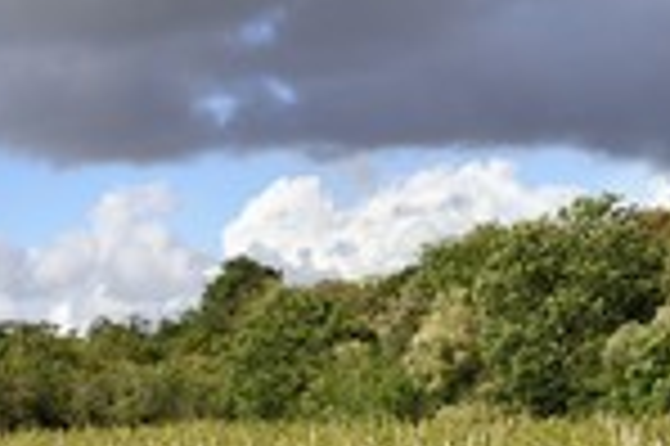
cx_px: -196
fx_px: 2101
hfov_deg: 17.1
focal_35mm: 113
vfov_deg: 11.9
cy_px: 518
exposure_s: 1/1000
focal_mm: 40
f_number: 7.1
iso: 200
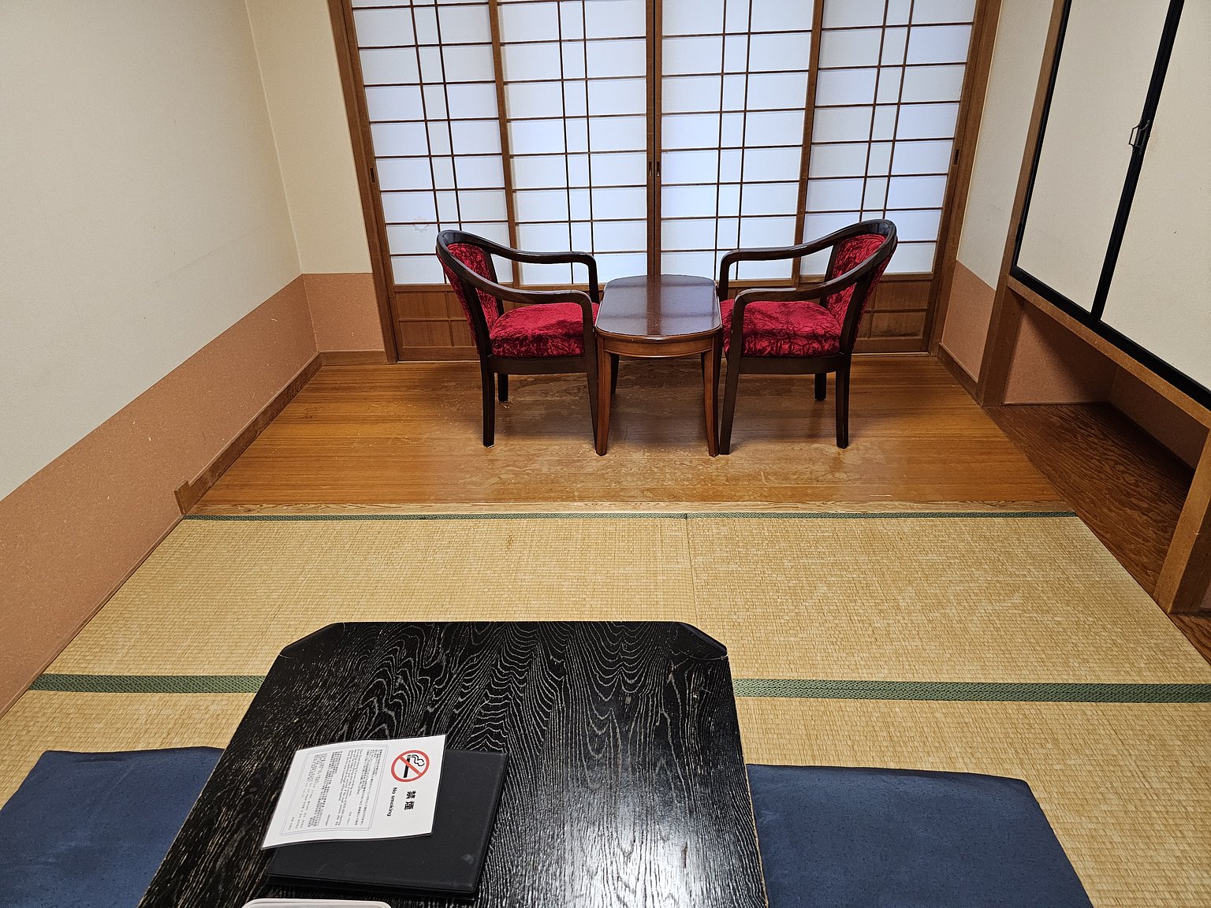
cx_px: 606
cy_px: 454
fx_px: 805
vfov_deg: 58.9
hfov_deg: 73.9
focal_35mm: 23
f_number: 1.7
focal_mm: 6.3
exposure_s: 1/100
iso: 640
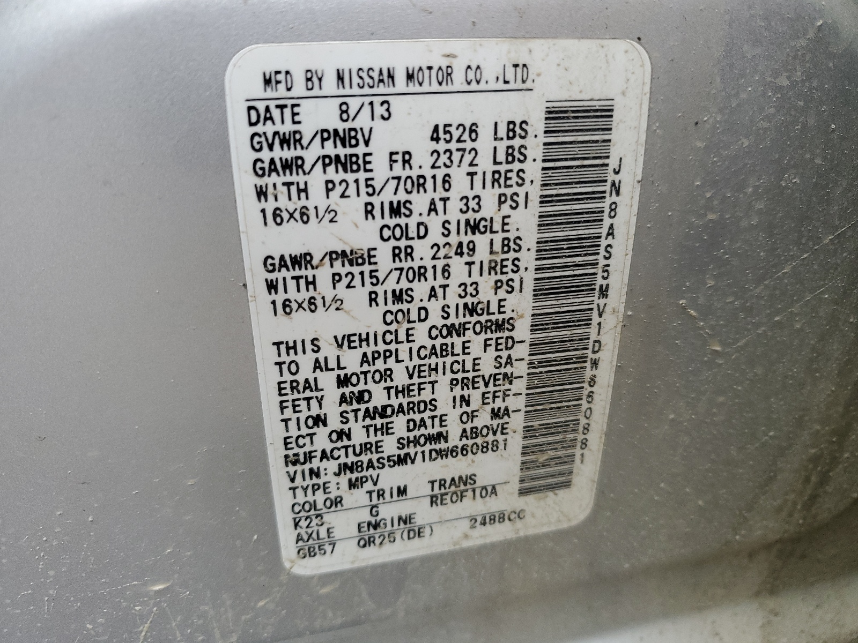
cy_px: 322
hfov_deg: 67.3
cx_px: 429
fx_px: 644
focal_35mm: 26
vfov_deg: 53.1
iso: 96
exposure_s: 1/120
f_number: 1.5
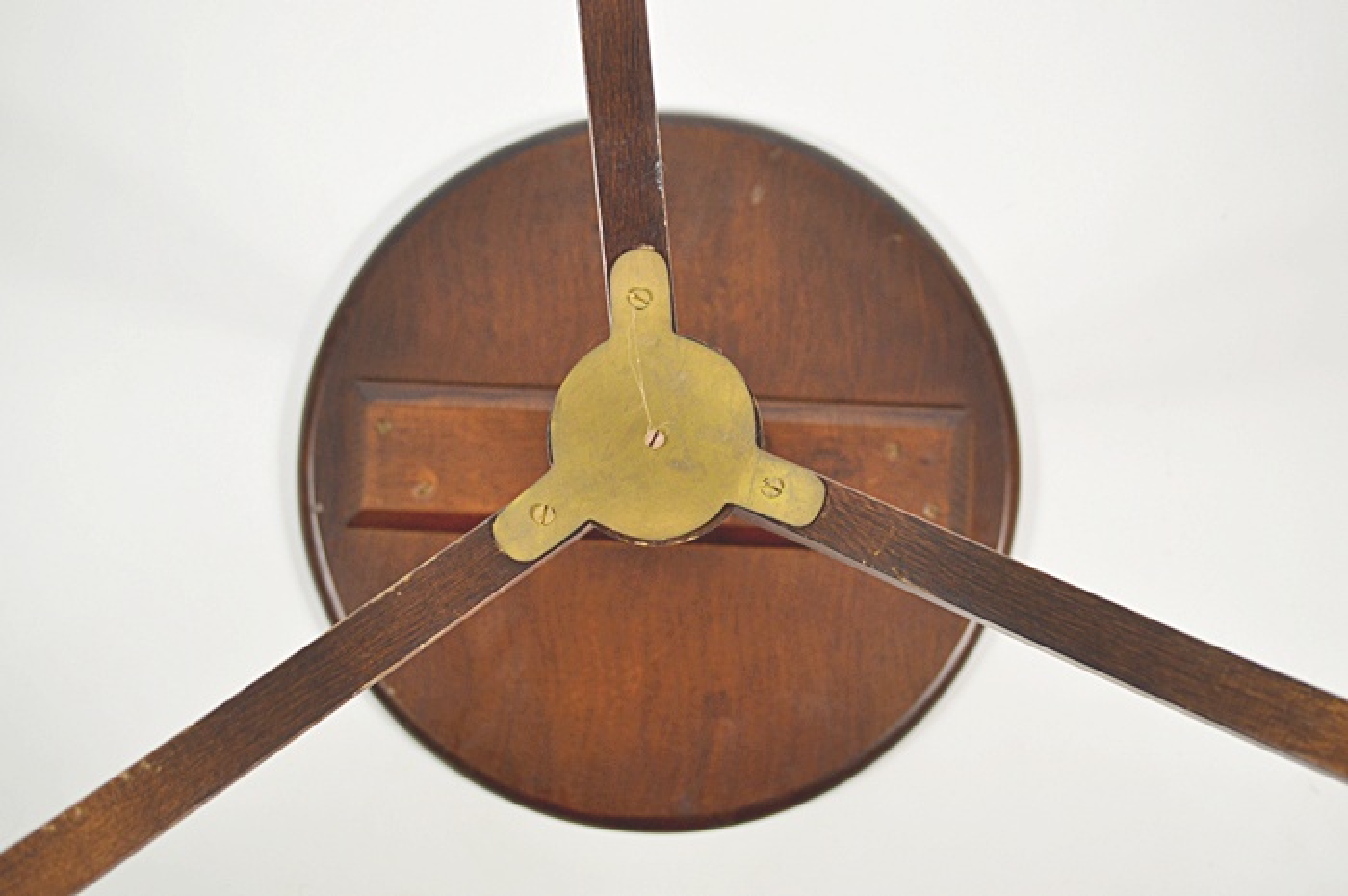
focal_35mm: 39
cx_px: 674
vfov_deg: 34.1
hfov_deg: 49.6
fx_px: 1459
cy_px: 448
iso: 400
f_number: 4.2
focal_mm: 26
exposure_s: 1/40
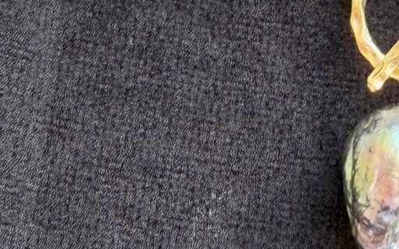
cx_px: 460
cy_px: -207
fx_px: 1381
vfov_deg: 9.8
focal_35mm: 127
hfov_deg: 15.9
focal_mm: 2.22
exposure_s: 1/212
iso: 40
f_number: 2.2
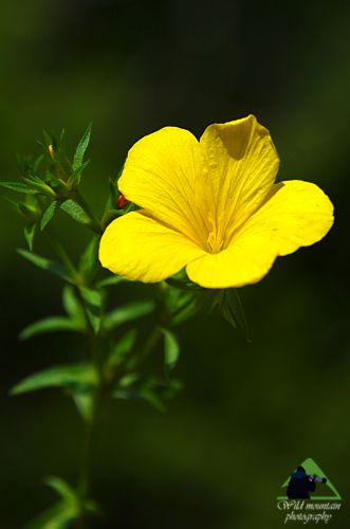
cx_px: 175
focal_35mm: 192
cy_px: 264
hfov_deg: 7.1
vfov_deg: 10.7
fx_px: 2813
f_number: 9
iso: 400
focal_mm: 128
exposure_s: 1/1600
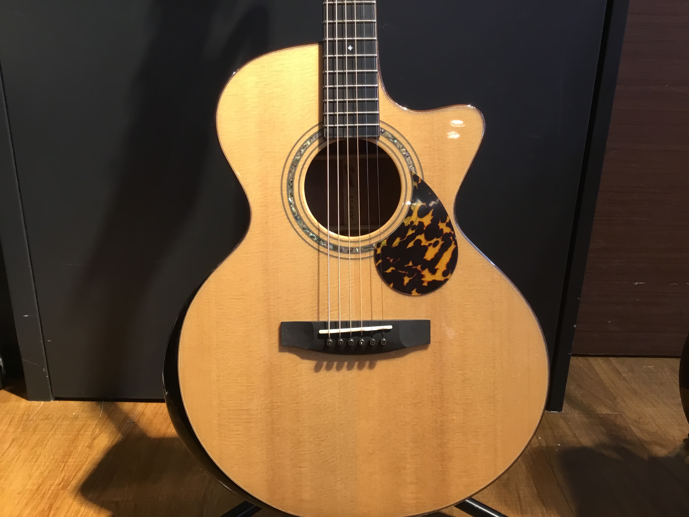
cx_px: 344
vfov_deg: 45.4
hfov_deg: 58.4
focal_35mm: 31
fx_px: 617
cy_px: 258
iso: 64
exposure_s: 1/30
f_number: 2.4
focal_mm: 3.3
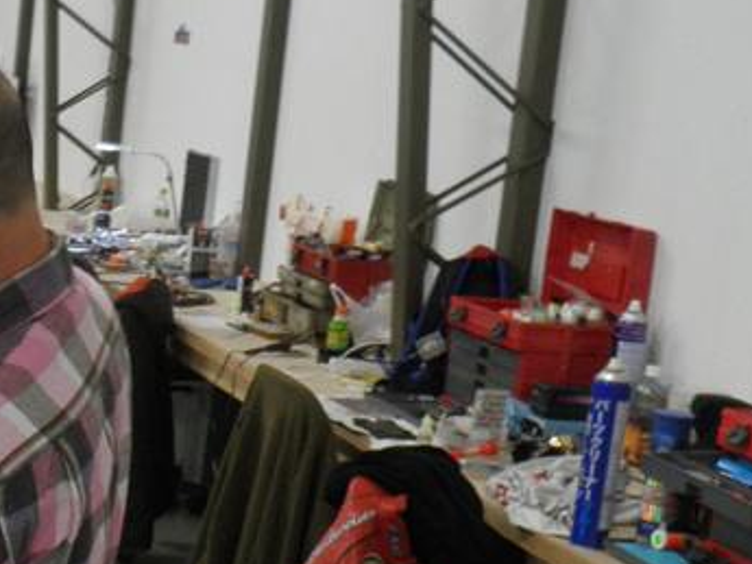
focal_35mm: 101
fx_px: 2195
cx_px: -177
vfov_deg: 14.6
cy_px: 418
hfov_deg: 18.3
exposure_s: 1/20
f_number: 3.5
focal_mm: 6.1
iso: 200
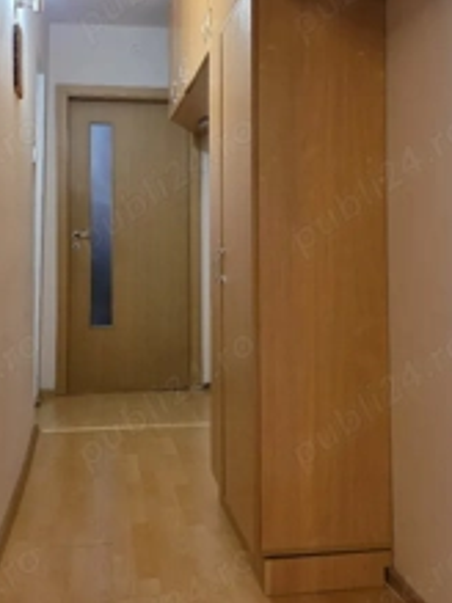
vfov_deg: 44.4
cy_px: 218
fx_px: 732
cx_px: 220
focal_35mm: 42
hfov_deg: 34.3
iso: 500
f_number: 1.7
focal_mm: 6.3
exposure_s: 1/101
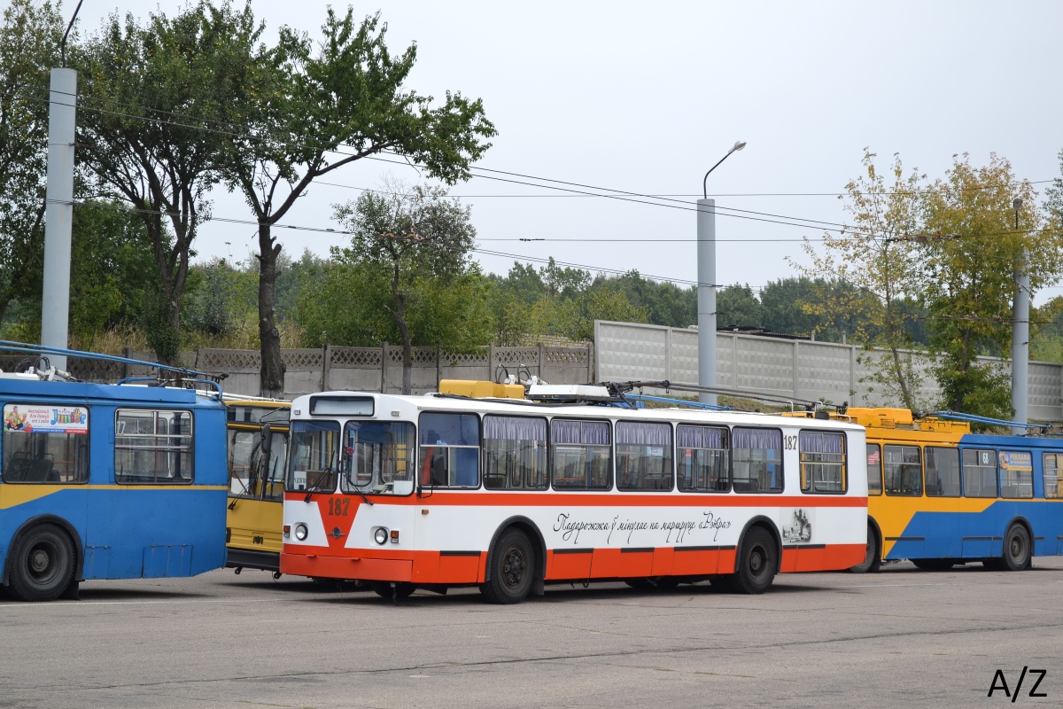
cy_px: 354
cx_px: 532
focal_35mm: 82
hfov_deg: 24.6
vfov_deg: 16.6
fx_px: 2436
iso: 100
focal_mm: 55
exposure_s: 1/160
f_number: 6.3
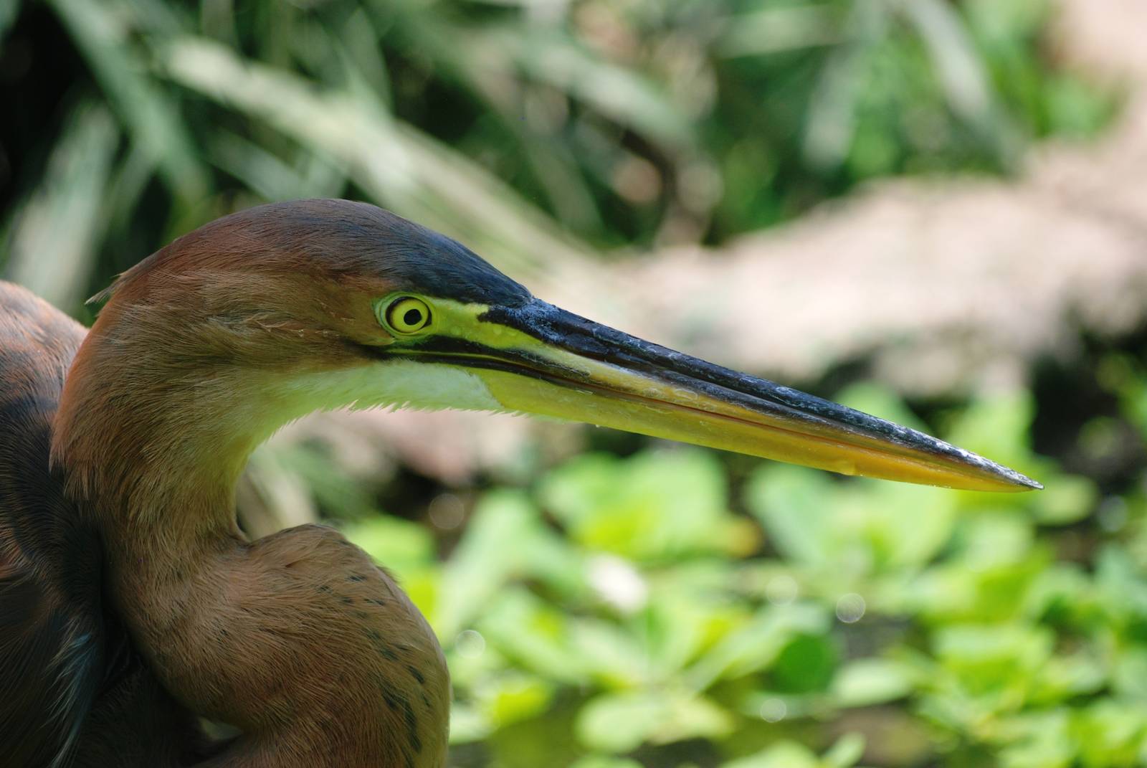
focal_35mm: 292
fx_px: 9330
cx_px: 574
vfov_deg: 4.7
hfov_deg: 7.0
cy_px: 384
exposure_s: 1/500
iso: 320
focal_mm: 195
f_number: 5
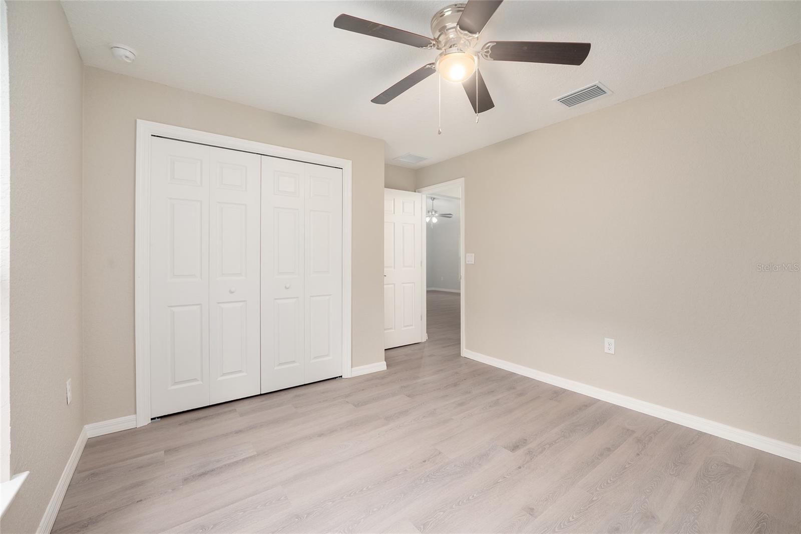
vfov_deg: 81.2
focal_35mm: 14
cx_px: 400
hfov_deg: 104.3
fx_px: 311
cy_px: 267
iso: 250
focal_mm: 14
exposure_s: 1/1.67
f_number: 7.1
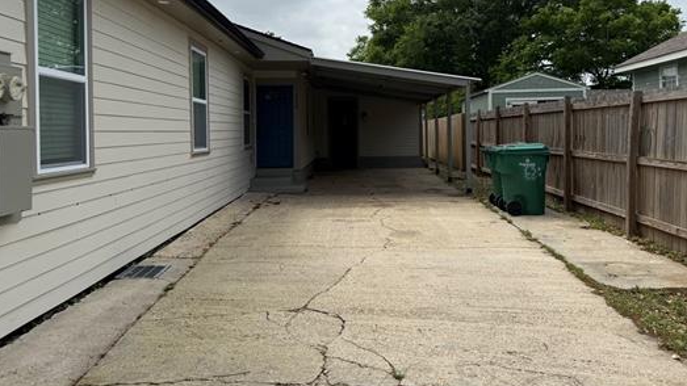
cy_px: 125
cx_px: 374
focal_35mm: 32
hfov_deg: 60.9
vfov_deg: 36.2
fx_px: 583
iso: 80
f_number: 1.78
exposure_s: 1/7353
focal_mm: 6.76
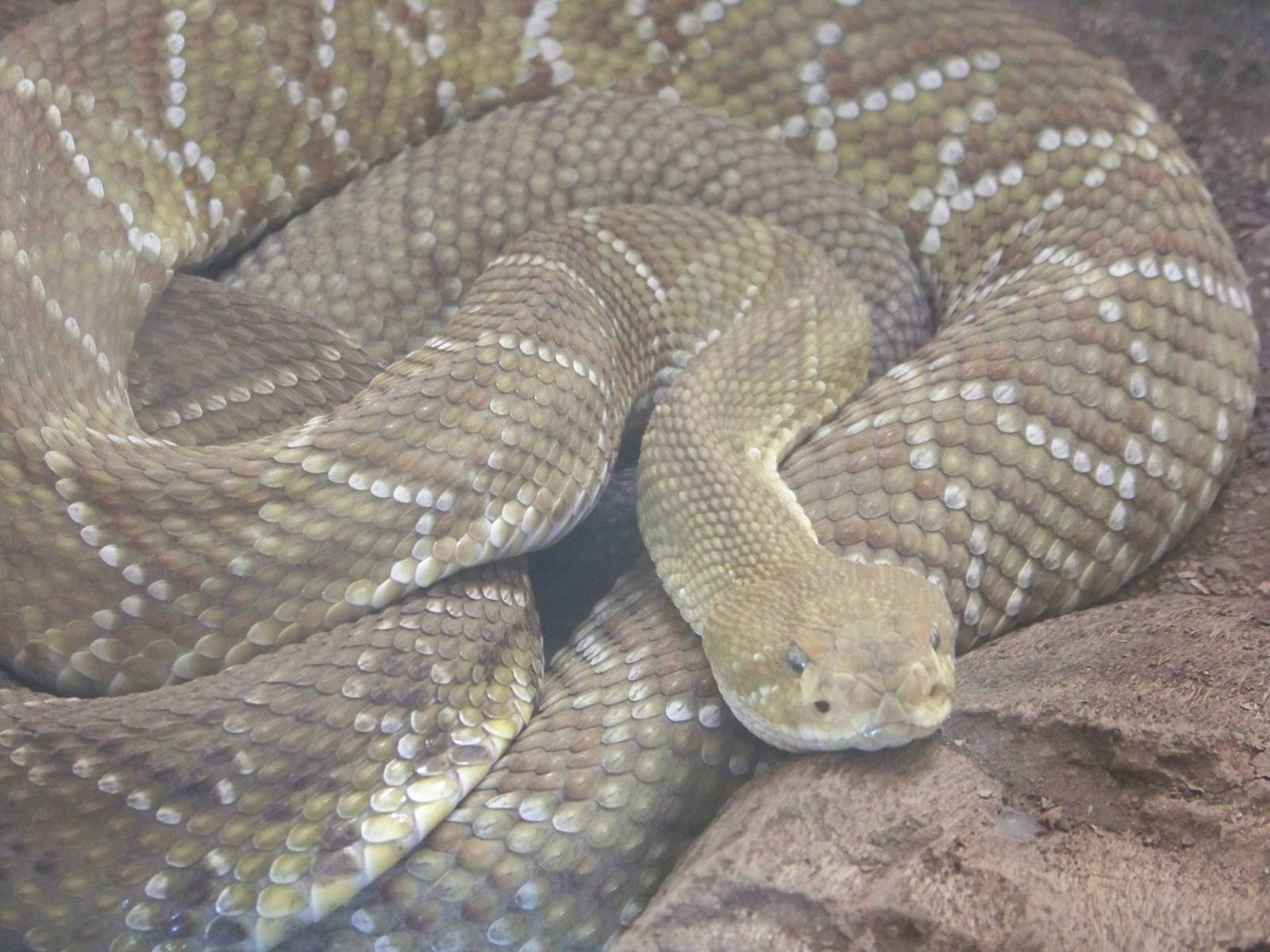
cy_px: 476
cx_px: 635
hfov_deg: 13.3
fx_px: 5430
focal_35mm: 148
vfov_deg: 10.0
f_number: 3.2
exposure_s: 1/30
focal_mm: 24
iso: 400
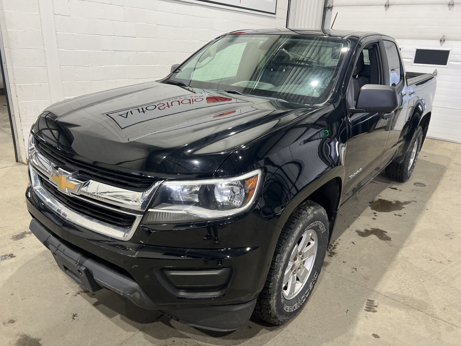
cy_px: 173
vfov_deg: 53.1
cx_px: 230
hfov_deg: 67.3
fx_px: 346
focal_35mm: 26
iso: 80
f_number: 1.5
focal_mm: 5.7
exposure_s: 1/60
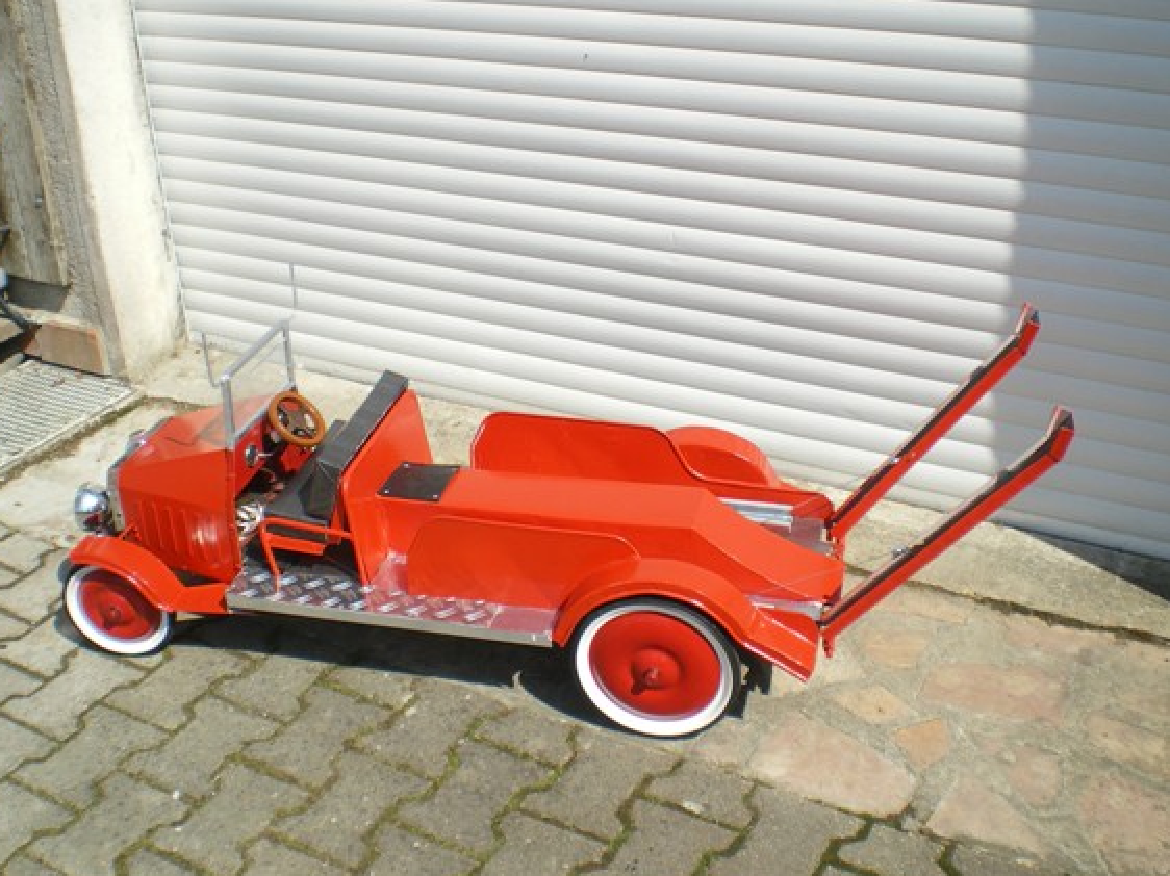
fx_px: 1385
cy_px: 429
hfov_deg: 45.8
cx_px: 608
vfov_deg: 35.1
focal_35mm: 41
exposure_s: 1/400
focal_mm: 6.3
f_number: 4.6
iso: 50
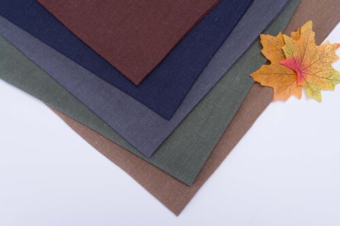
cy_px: 113
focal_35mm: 42
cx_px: 170
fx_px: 397
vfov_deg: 31.9
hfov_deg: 46.4
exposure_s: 1/125
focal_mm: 28
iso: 100
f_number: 11
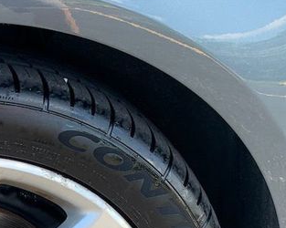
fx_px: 702
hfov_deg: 21.8
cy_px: 248
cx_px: -27
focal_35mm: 83
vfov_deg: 17.9
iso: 25
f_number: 1.8
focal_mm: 4.25
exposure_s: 1/250
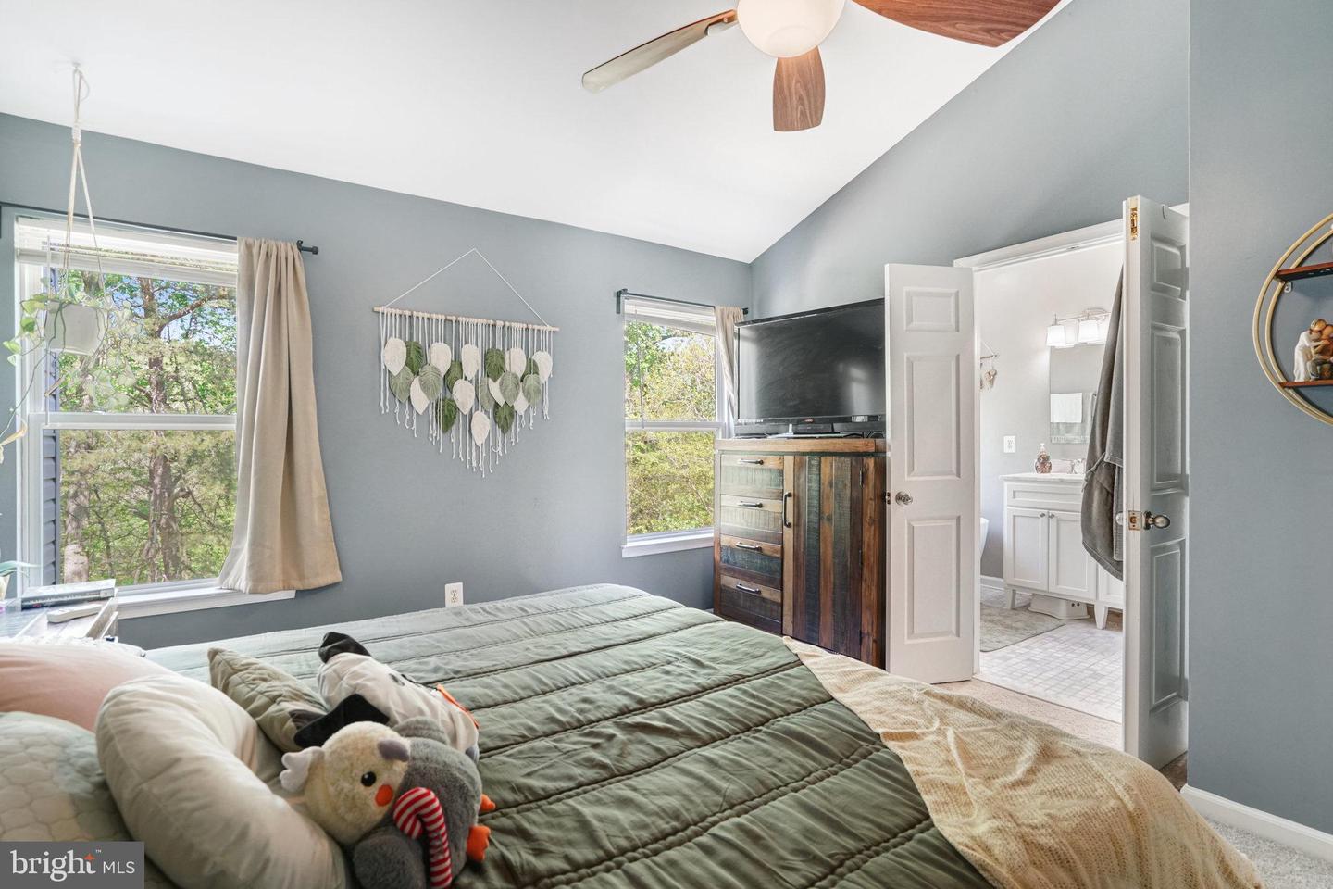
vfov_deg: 73.7
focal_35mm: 16
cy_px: 444
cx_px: 666
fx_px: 592
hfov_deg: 96.7
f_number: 8
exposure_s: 1/25
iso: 1250
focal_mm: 16
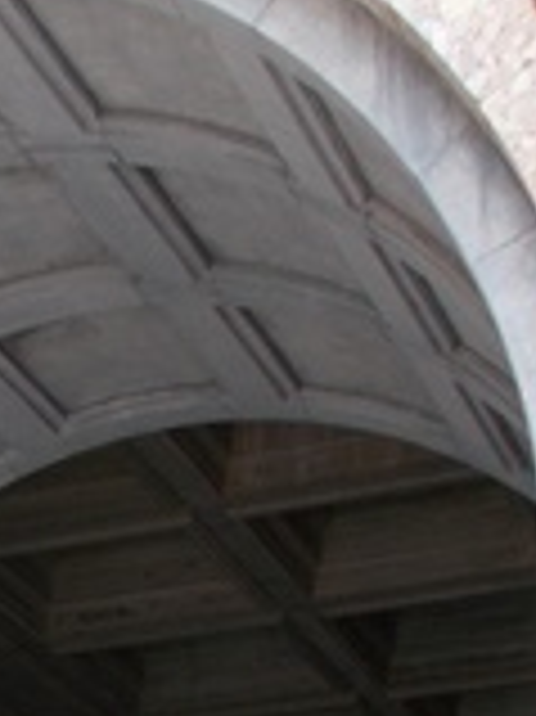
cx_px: -259
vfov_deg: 14.5
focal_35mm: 127
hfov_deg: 11.2
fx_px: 2626
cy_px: 1067
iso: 80
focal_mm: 6
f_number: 3.6
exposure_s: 1/40
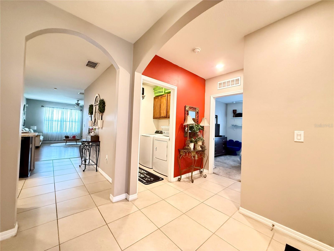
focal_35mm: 14
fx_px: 135
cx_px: 167
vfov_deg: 85.7
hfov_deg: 102.1
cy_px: 126
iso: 800
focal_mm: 2.22
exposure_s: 1/60
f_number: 2.2
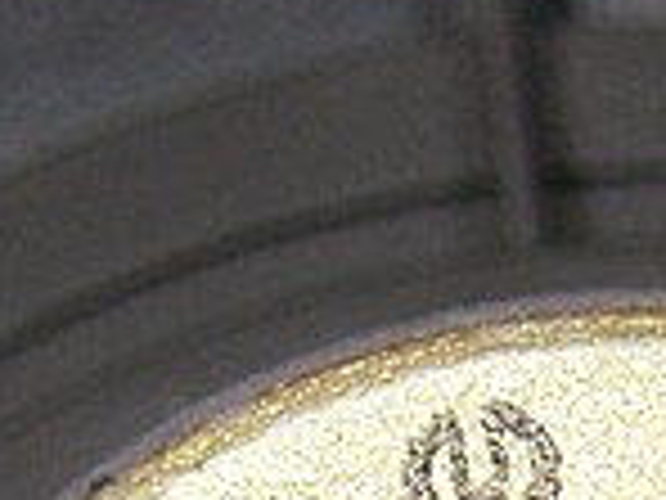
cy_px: 1117
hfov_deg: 3.3
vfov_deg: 2.4
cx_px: 585
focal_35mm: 608
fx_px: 11698
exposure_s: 1/100
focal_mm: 23.2
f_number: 3.2
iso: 100
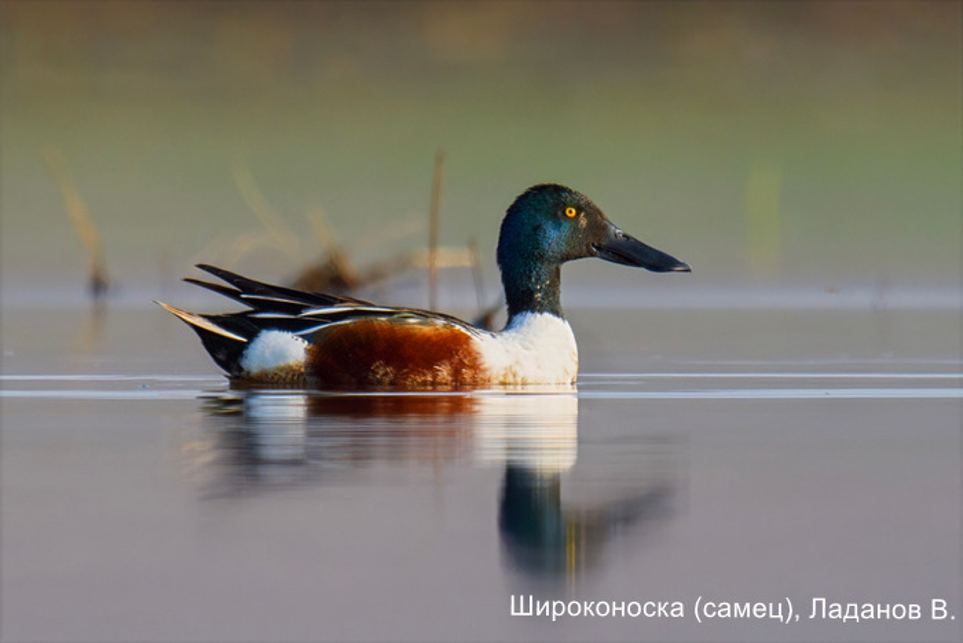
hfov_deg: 2.3
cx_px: 482
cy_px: 322
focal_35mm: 900
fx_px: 24078
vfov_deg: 1.5
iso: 400
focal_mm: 600
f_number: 7.1
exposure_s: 1/1250
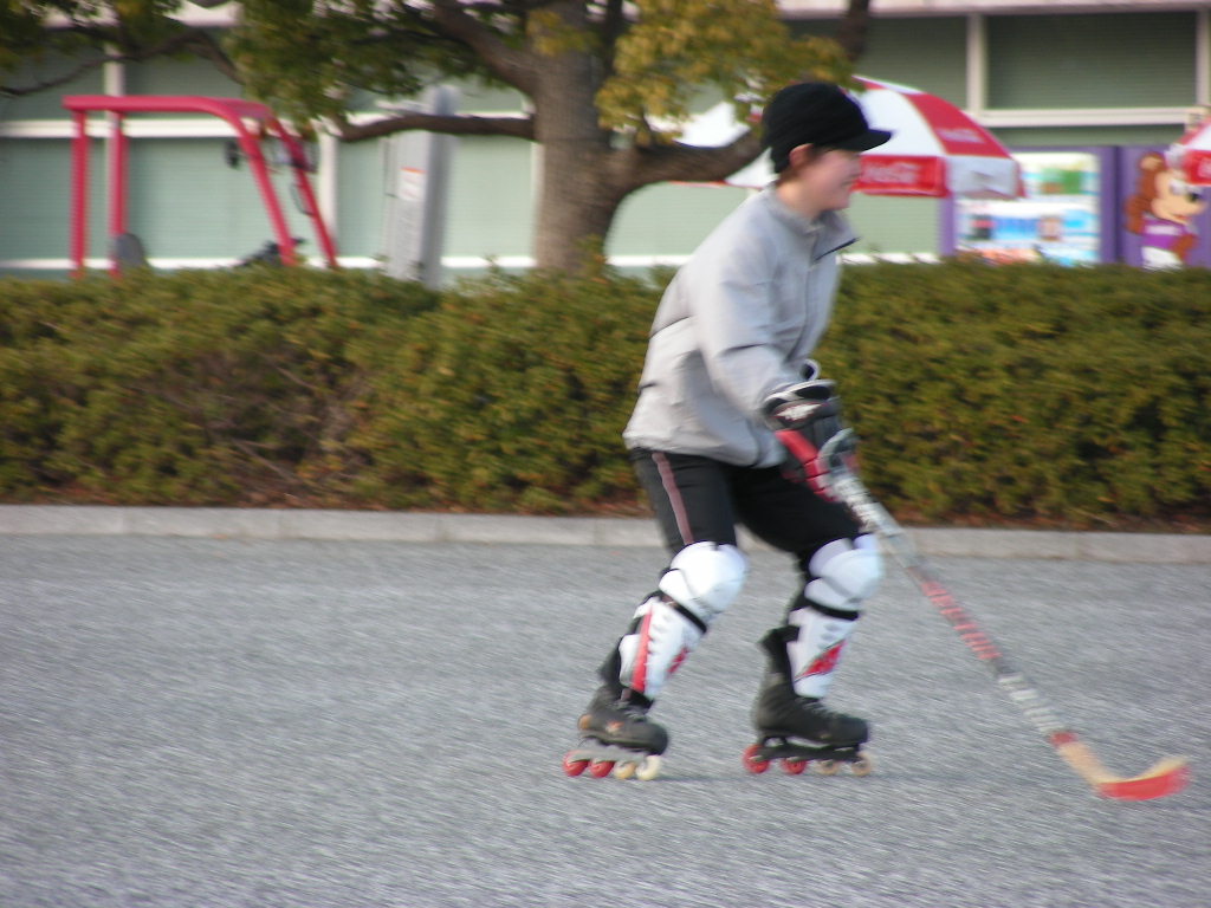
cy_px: 454
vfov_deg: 3.9
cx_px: 606
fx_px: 13294
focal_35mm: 380
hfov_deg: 5.2
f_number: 3.5
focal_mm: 63.3
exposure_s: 1/67.1
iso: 57
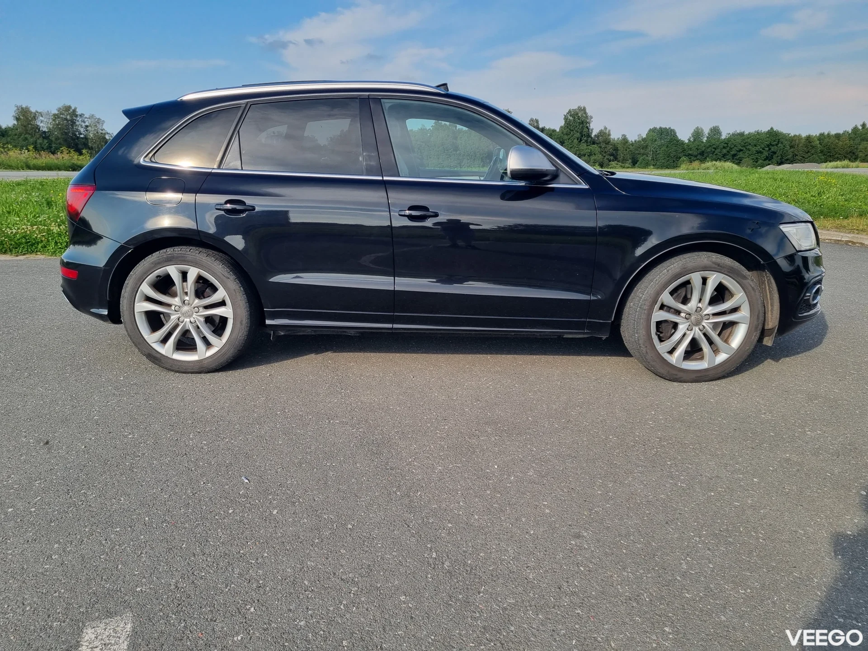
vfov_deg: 53.1
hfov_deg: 67.3
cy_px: 326
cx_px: 434
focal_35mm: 26
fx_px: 652
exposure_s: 1/1192
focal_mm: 5.4
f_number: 1.8
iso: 50
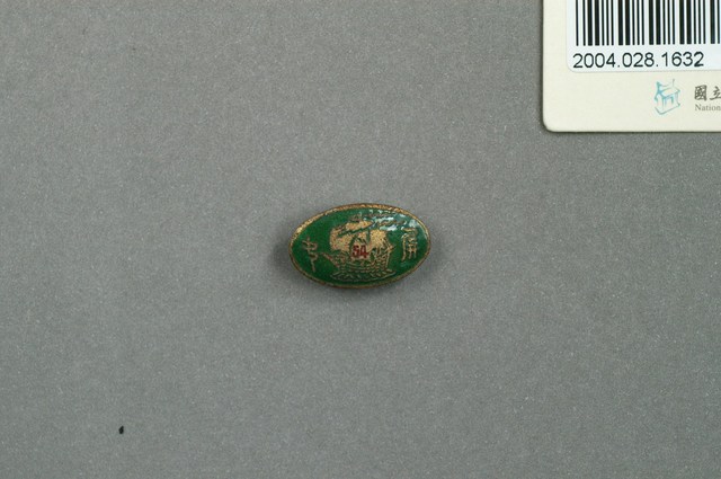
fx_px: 1800
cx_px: 360
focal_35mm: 90
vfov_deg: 15.1
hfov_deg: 22.6
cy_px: 240
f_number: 6.3
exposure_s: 1/60
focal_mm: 60
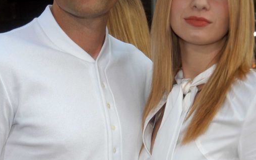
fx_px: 767
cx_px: 138
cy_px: 102
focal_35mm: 110
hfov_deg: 18.9
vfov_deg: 11.9
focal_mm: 38
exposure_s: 1/180
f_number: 6.3
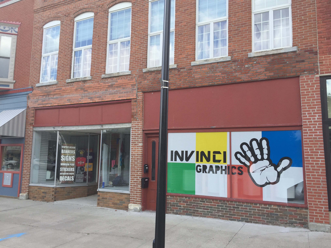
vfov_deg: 48.2
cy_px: 124
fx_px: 277
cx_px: 166
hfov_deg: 61.7
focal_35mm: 29
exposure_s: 1/534
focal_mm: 4.15
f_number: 2.2
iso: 32
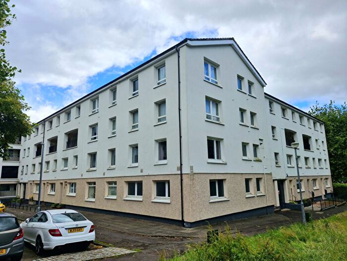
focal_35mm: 23
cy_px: 130
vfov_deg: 58.9
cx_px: 174
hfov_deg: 73.9
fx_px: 231
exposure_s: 1/2500
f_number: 1.8
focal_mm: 5.54
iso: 50
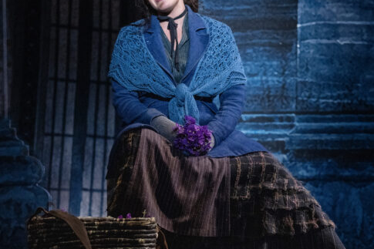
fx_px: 1973
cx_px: 241
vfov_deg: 7.2
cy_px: 106
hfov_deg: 10.8
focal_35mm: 190
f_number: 4
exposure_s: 1/320
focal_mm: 120
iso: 5000
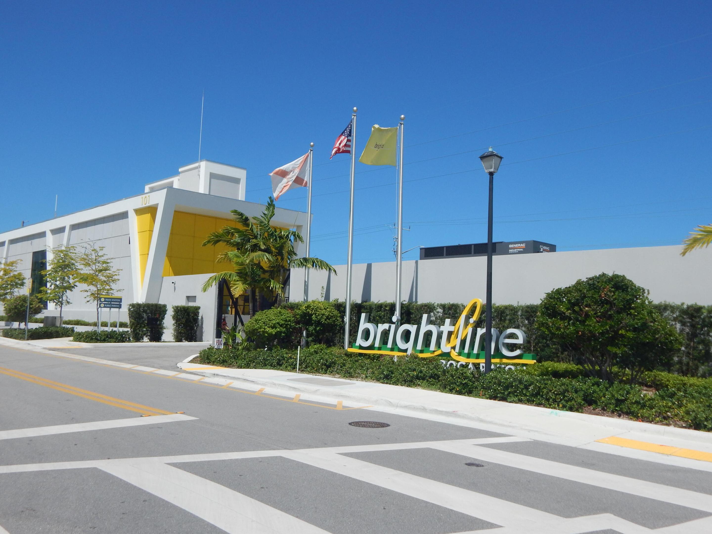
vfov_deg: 45.4
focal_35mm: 31
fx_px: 638
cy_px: 267
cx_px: 356
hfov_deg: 58.4
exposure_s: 1/800
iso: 125
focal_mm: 5.6
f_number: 6.5
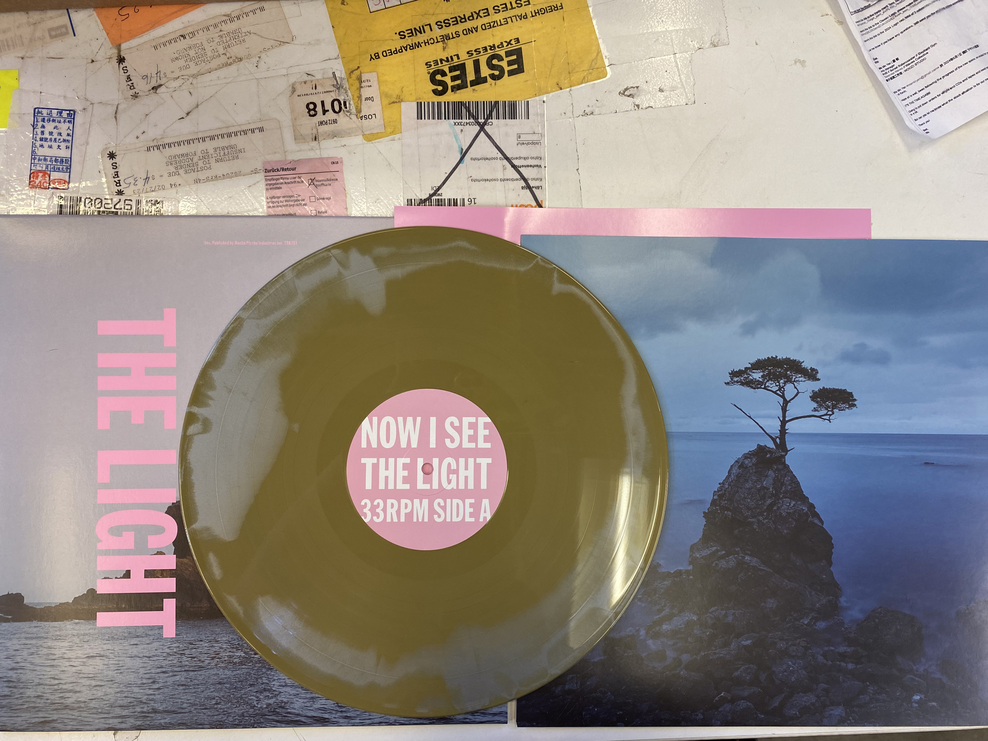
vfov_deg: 53.1
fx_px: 742
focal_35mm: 26
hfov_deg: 67.3
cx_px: 494
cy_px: 370
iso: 125
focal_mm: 4.25
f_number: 1.8
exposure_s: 1/120
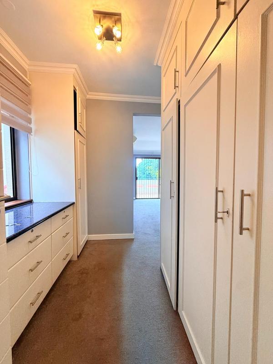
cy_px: 182
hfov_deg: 85.7
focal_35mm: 14
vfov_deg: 102.1
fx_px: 147
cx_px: 136
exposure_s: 1/100
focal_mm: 2.22
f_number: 2.2
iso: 125
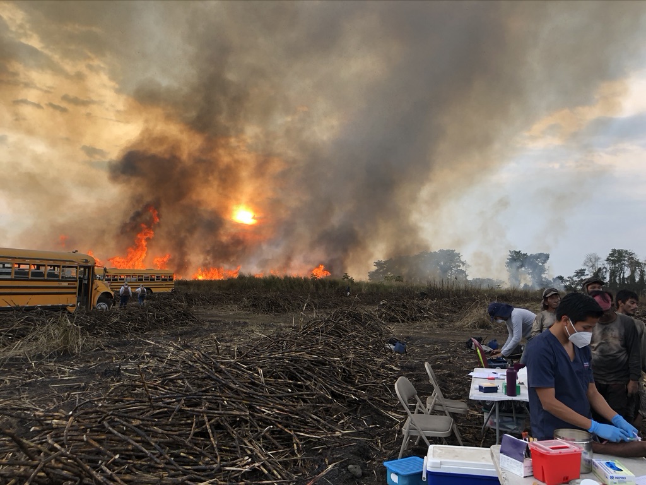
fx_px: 523
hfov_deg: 63.4
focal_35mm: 28
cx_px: 323
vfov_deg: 49.7
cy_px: 242
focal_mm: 3.99
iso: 32
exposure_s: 1/120
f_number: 1.8
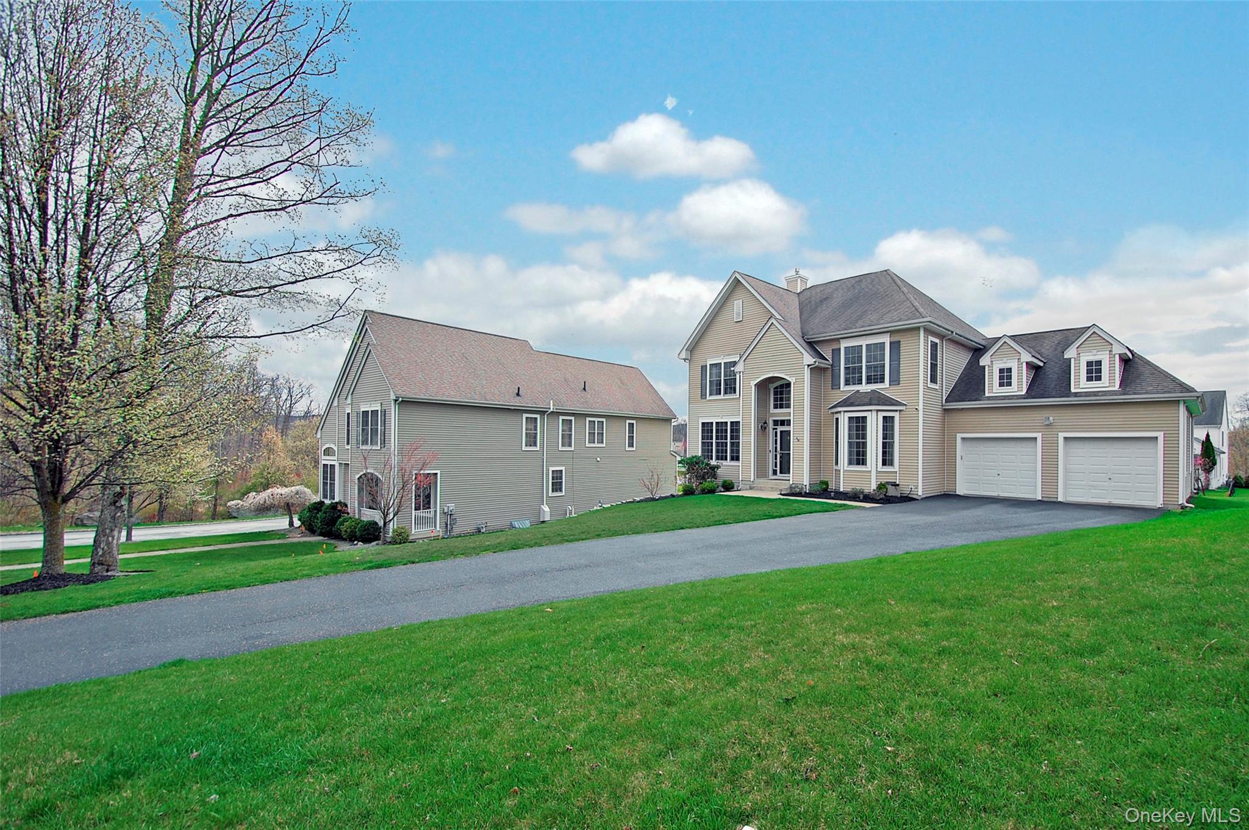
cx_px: 624
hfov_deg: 100.4
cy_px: 415
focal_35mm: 15
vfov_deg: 77.2
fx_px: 520
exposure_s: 1/800
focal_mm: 10
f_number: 8
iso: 200
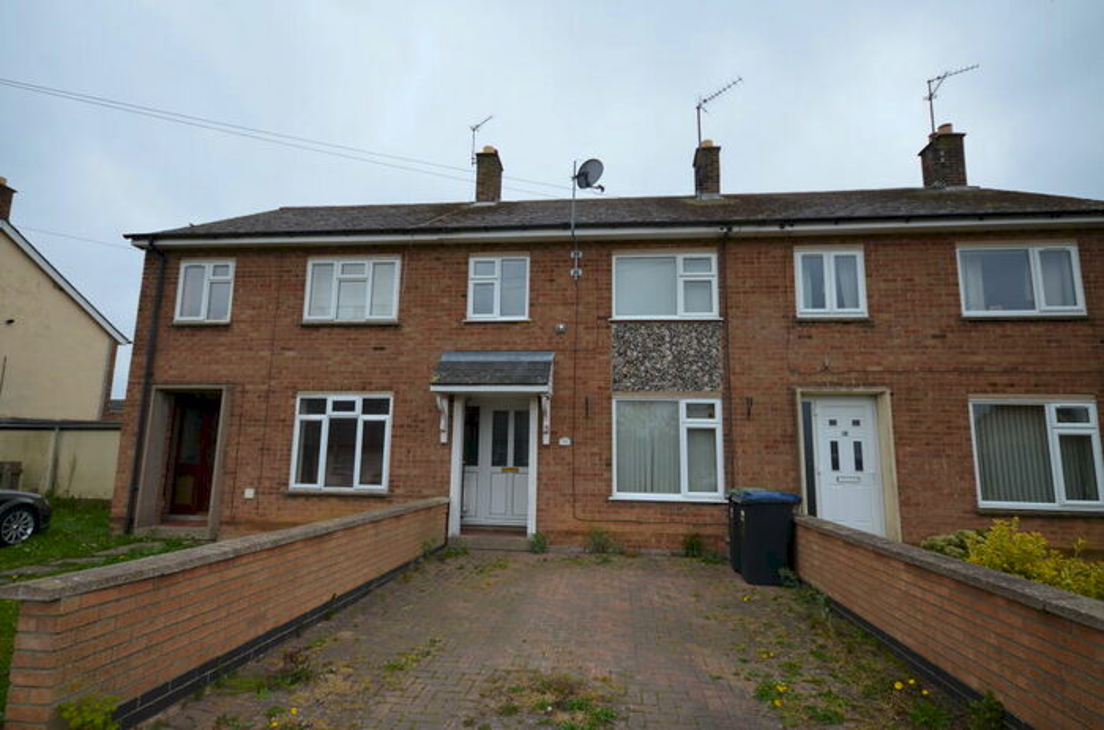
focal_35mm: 20
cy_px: 365
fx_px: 597
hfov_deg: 85.6
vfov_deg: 62.9
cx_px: 552
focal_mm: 13
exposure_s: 1/160
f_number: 6.3
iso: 200
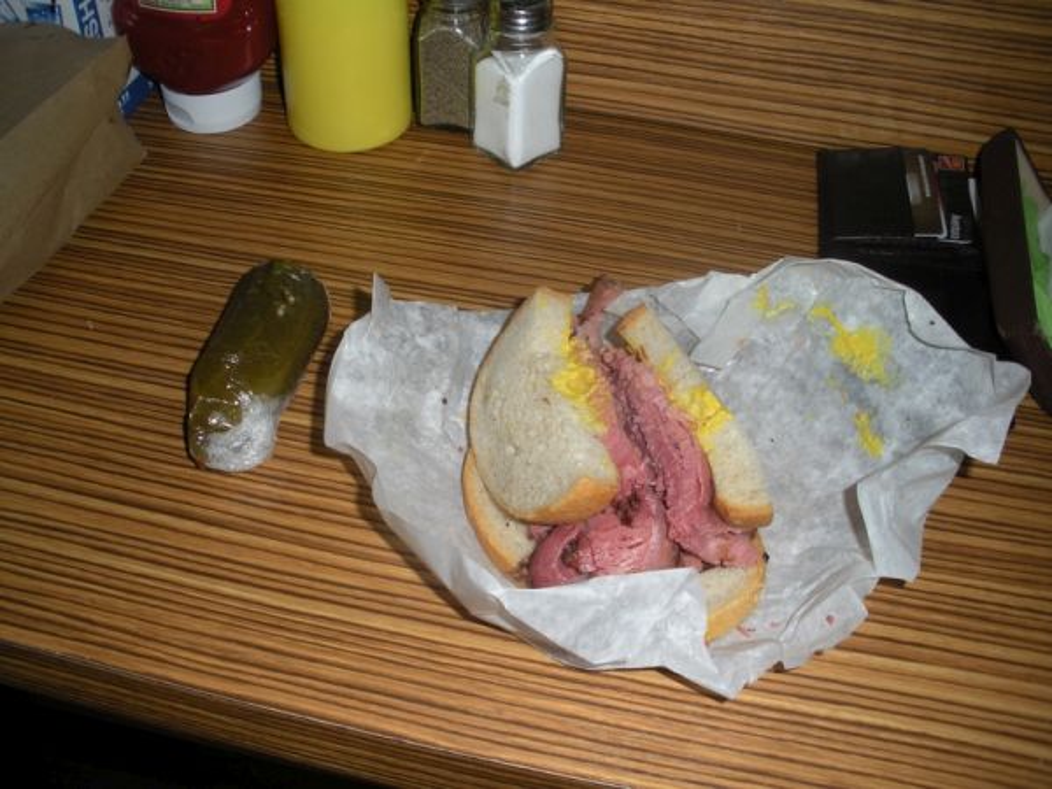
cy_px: 394
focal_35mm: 36
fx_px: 1094
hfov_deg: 51.4
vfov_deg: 39.7
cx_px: 526
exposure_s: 1/60
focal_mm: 6.3
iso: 64
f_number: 3.5
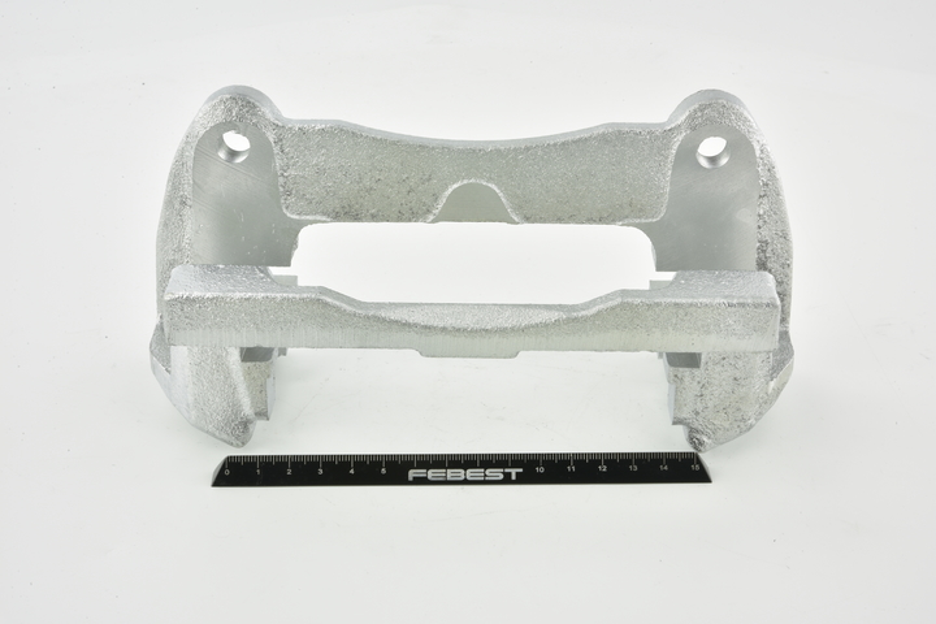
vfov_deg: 22.6
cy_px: 312
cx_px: 468
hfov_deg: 33.4
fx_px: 1560
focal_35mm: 60
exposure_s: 1/2.5
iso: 64
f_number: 32
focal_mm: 60
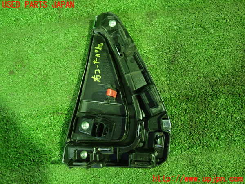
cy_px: 92
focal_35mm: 30
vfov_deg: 46.8
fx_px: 212
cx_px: 122
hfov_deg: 60.0
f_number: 2.3
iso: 1000
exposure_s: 1/30
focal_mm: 5.5
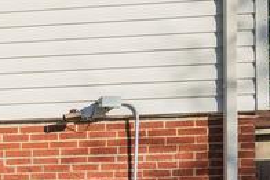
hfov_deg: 10.1
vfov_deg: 10.4
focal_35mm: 132
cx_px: -595
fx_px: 991
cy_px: 122
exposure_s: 1/3200
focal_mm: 18
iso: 1250
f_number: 8
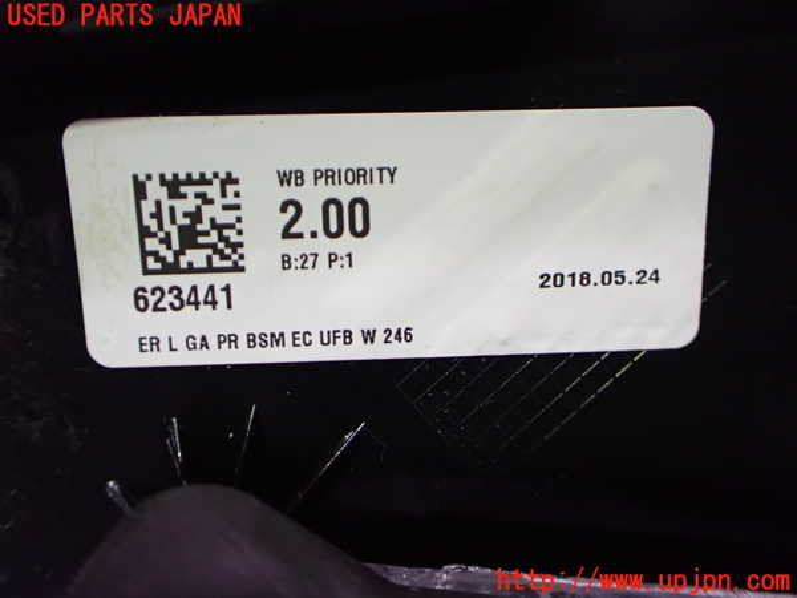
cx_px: 398
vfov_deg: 46.8
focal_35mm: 30
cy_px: 299
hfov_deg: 60.0
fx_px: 691
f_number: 2.3
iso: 800
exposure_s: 1/40
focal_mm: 5.4
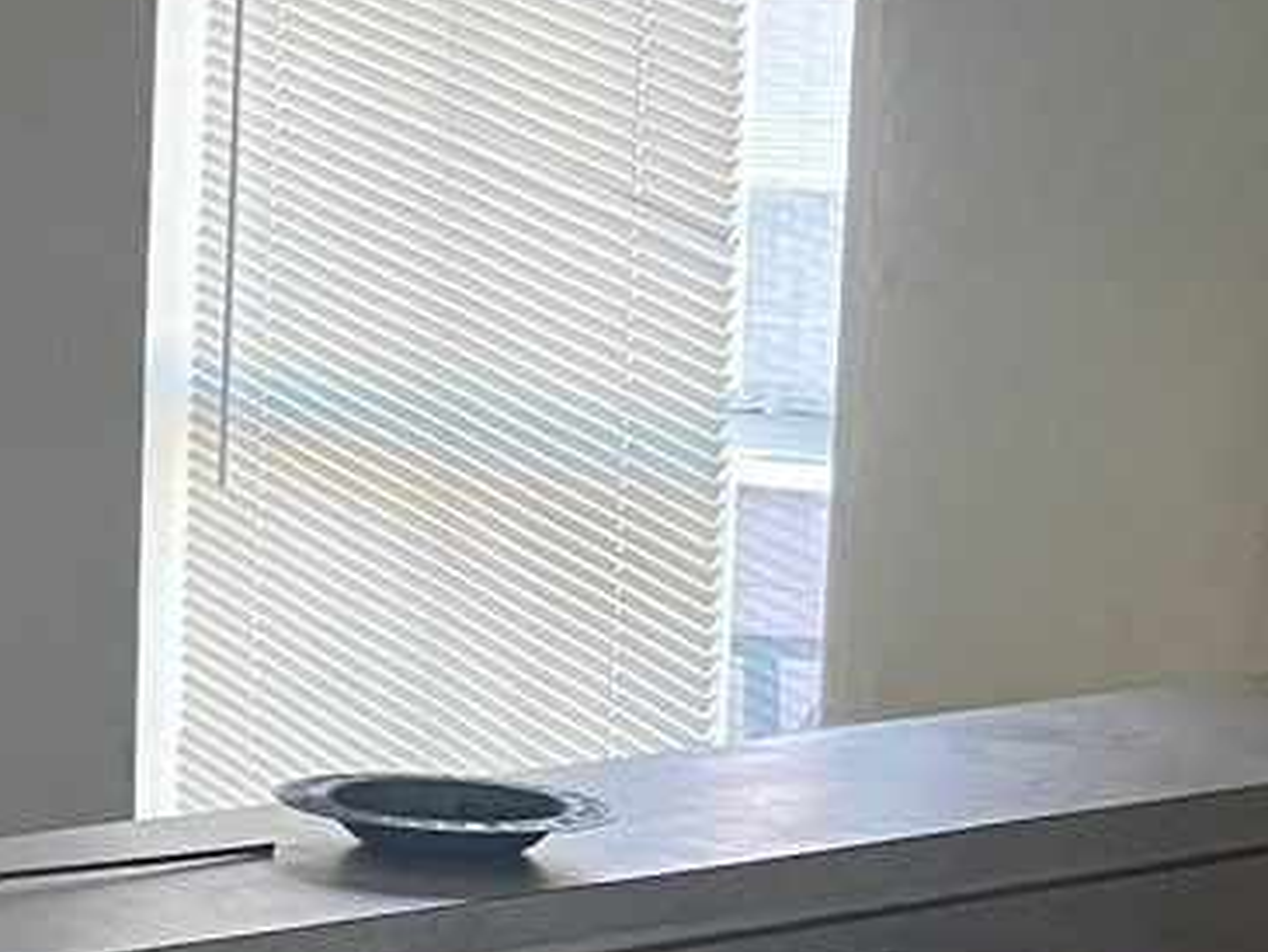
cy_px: 420
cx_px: -1063
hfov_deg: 14.9
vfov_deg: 13.0
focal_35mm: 114
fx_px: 4177
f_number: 1.6
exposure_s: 1/60
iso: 200
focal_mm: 5.1
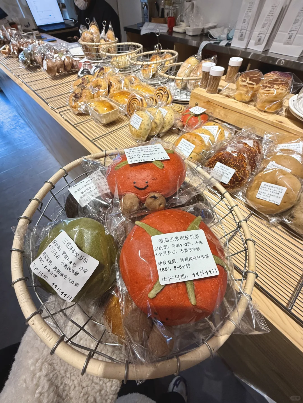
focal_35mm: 14
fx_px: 163
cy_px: 202
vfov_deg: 102.1
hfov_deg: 85.7
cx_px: 152
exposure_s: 1/100
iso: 80
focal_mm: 2.22
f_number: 2.2
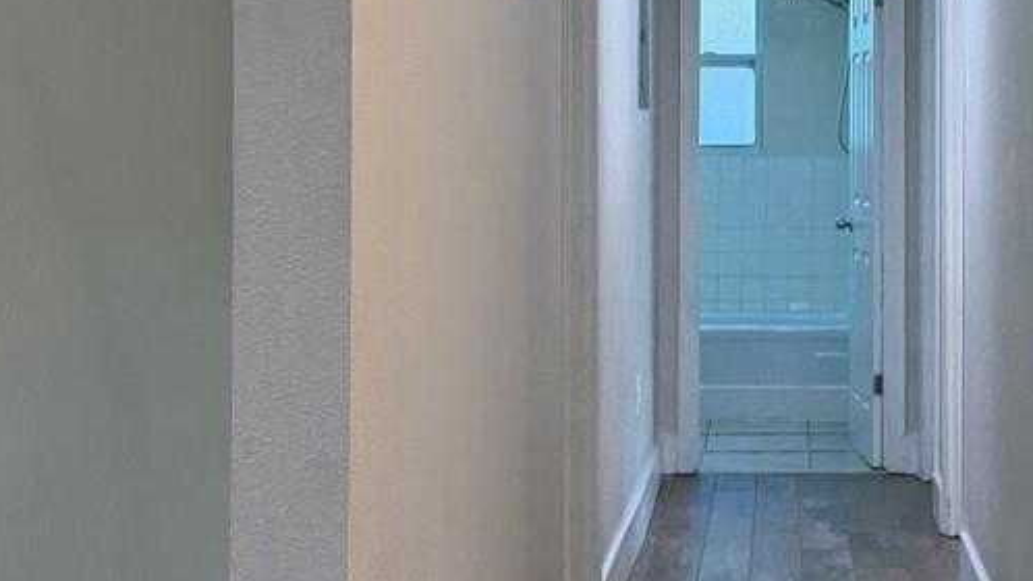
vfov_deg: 14.3
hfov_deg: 25.0
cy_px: 120
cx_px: 803
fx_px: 2301
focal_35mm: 84
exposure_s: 1/120
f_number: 1.78
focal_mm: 6.76
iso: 250
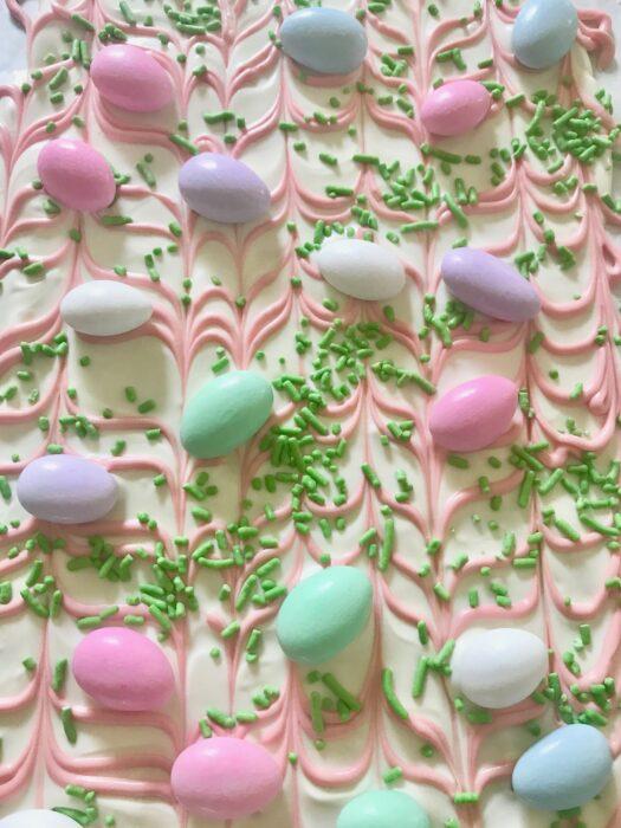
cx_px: 310
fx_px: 670
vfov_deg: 63.4
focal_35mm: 28
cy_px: 414
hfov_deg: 49.7
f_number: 1.8
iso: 40
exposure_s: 1/24
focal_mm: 3.99
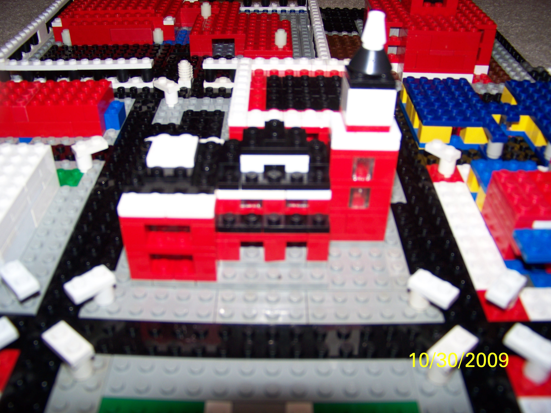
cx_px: 270
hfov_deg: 54.0
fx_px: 541
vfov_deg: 41.8
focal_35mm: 34
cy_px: 202
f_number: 2.8
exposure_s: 1/30
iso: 64
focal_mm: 5.85
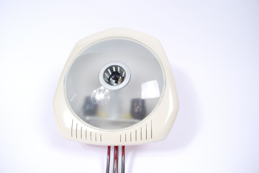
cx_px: 130
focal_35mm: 27
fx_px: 194
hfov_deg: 67.3
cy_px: 86
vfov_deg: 48.0
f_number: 5.6
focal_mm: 18
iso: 100
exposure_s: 1/40
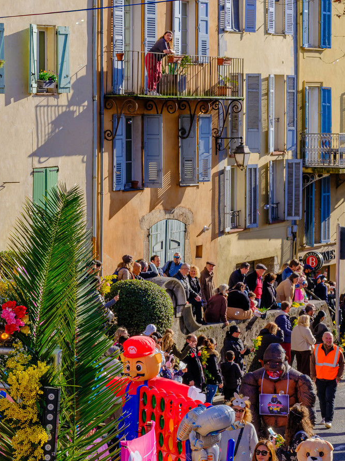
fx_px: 1396
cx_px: -32
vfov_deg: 18.5
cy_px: 393
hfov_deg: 13.8
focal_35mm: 105
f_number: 11
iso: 320
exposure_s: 1/125
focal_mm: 55
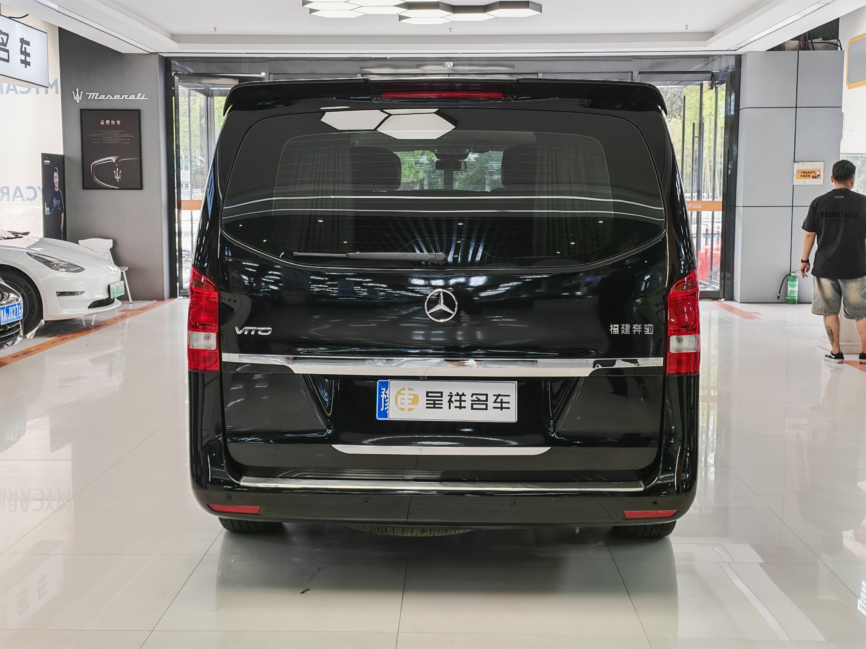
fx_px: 1201
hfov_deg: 39.7
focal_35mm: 48
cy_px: 324
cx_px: 433
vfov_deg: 30.3
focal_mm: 6.12
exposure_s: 1/100
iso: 200
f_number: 1.9
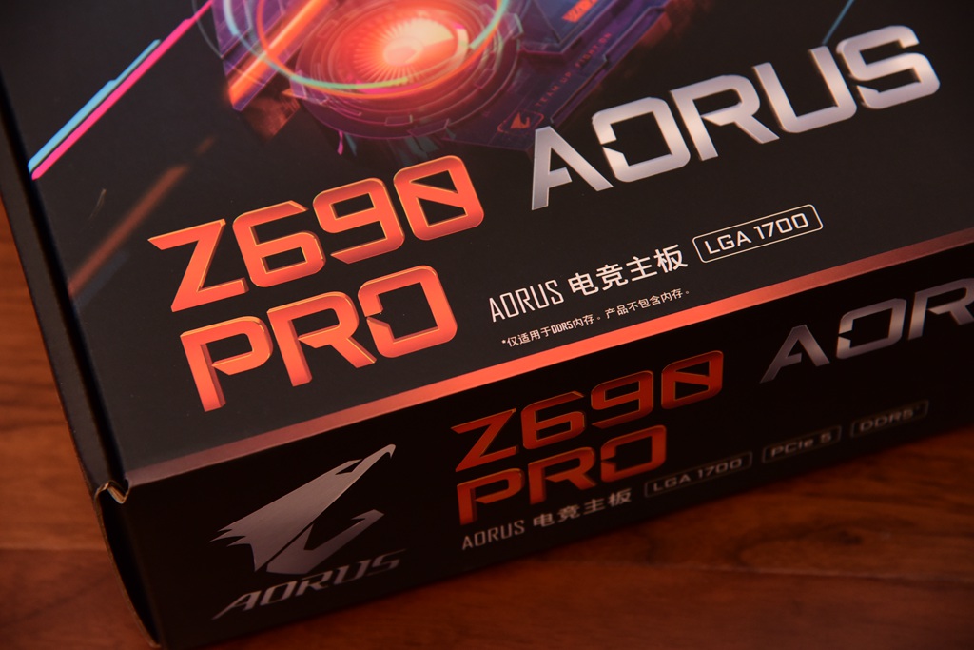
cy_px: 325
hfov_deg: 18.3
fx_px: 3030
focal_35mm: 112
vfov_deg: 12.2
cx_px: 487
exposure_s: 1/60
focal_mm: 112
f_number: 5.6
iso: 1600
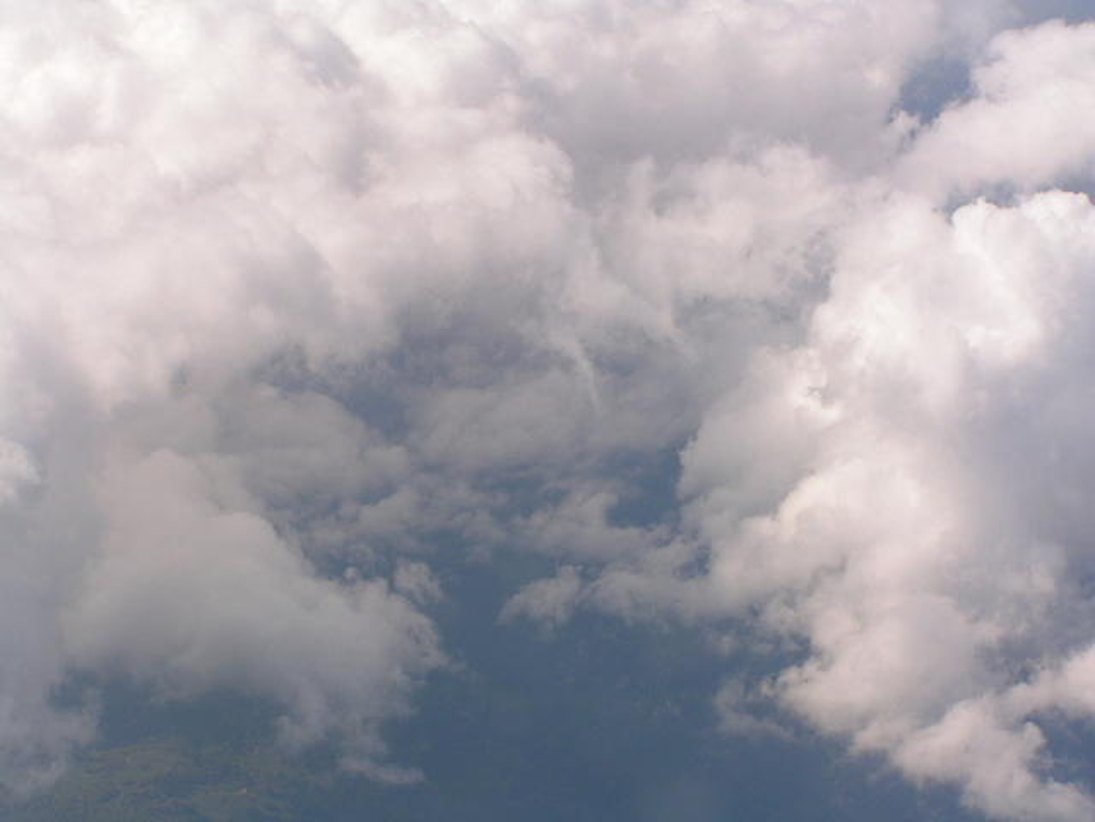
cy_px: 411
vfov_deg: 14.8
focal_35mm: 100
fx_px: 3163
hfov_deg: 19.6
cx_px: 548
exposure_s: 1/400
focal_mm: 16.6
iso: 50
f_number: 6.3
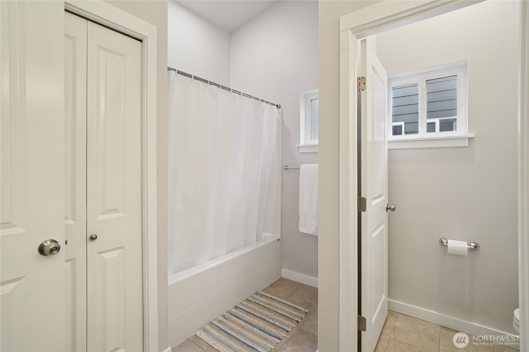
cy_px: 176
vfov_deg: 73.7
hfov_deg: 96.7
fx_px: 235
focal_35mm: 16
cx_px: 264
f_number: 8
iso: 1600
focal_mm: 16
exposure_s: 1/25
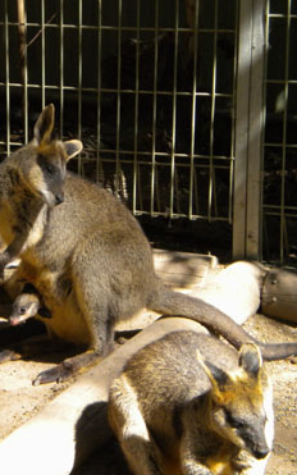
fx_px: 1774
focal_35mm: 137
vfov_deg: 15.3
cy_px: 236
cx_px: 45
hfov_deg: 9.5
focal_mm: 17.3
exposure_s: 1/344
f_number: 5.7
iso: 287
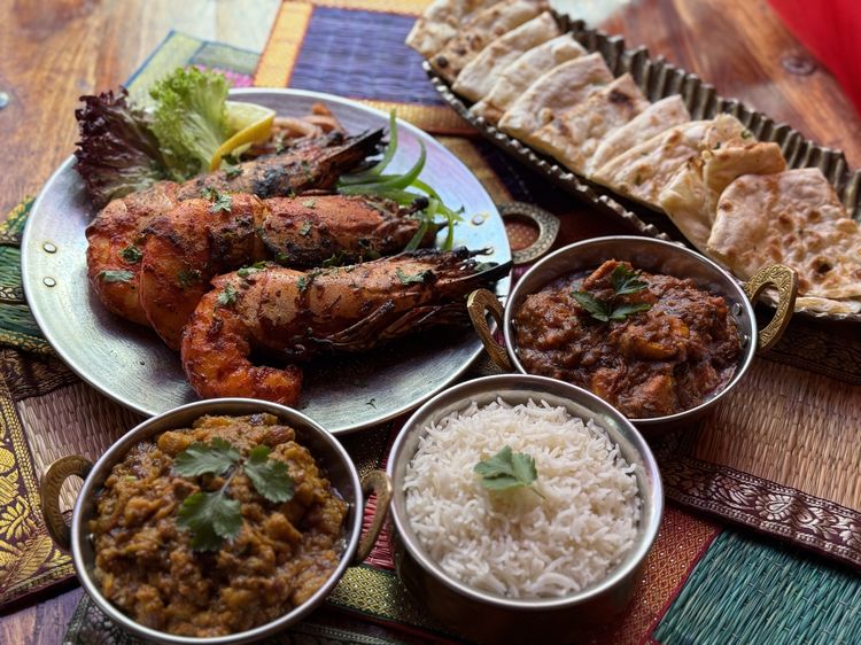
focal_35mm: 48
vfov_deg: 30.2
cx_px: 430
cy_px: 322
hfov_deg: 39.7
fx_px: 1194
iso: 100
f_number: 1.78
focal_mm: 6.76
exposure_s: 1/88
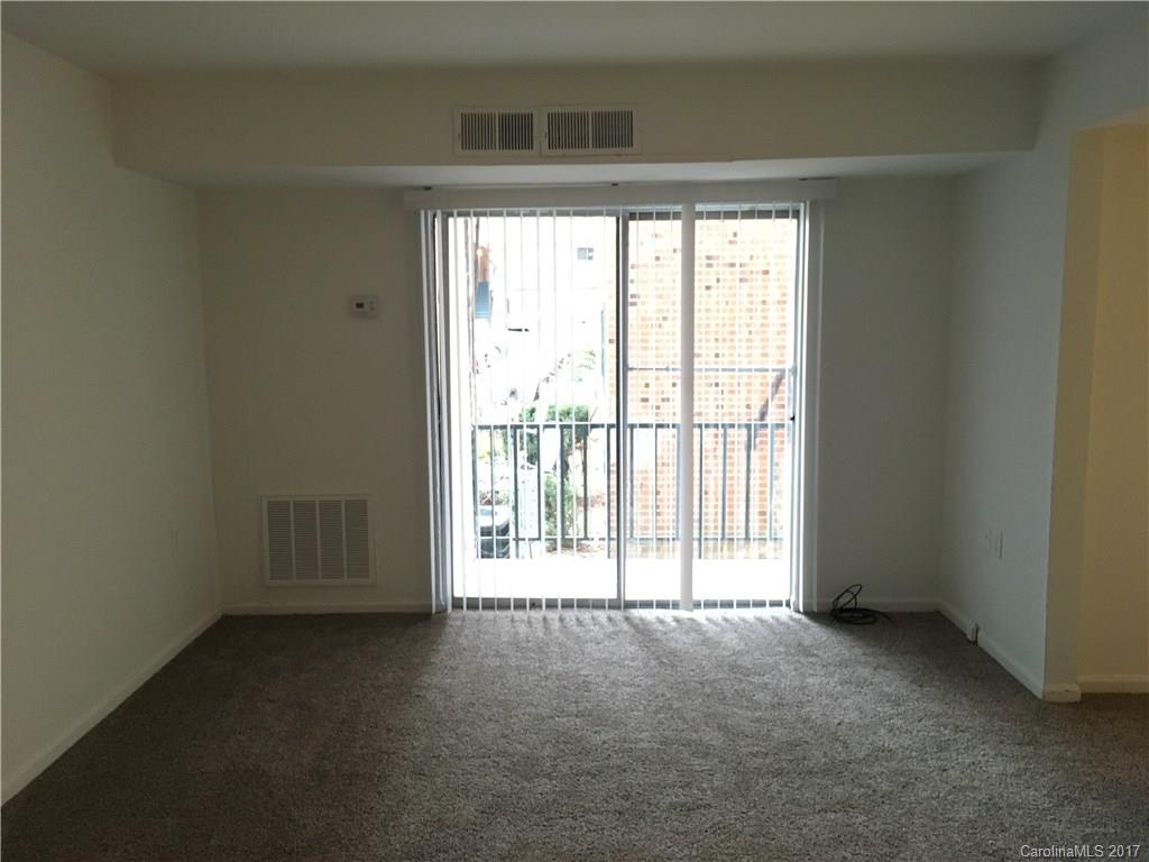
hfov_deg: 61.7
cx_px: 574
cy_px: 431
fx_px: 963
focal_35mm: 29
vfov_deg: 48.2
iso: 200
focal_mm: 4.15
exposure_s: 1/15
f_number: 2.2
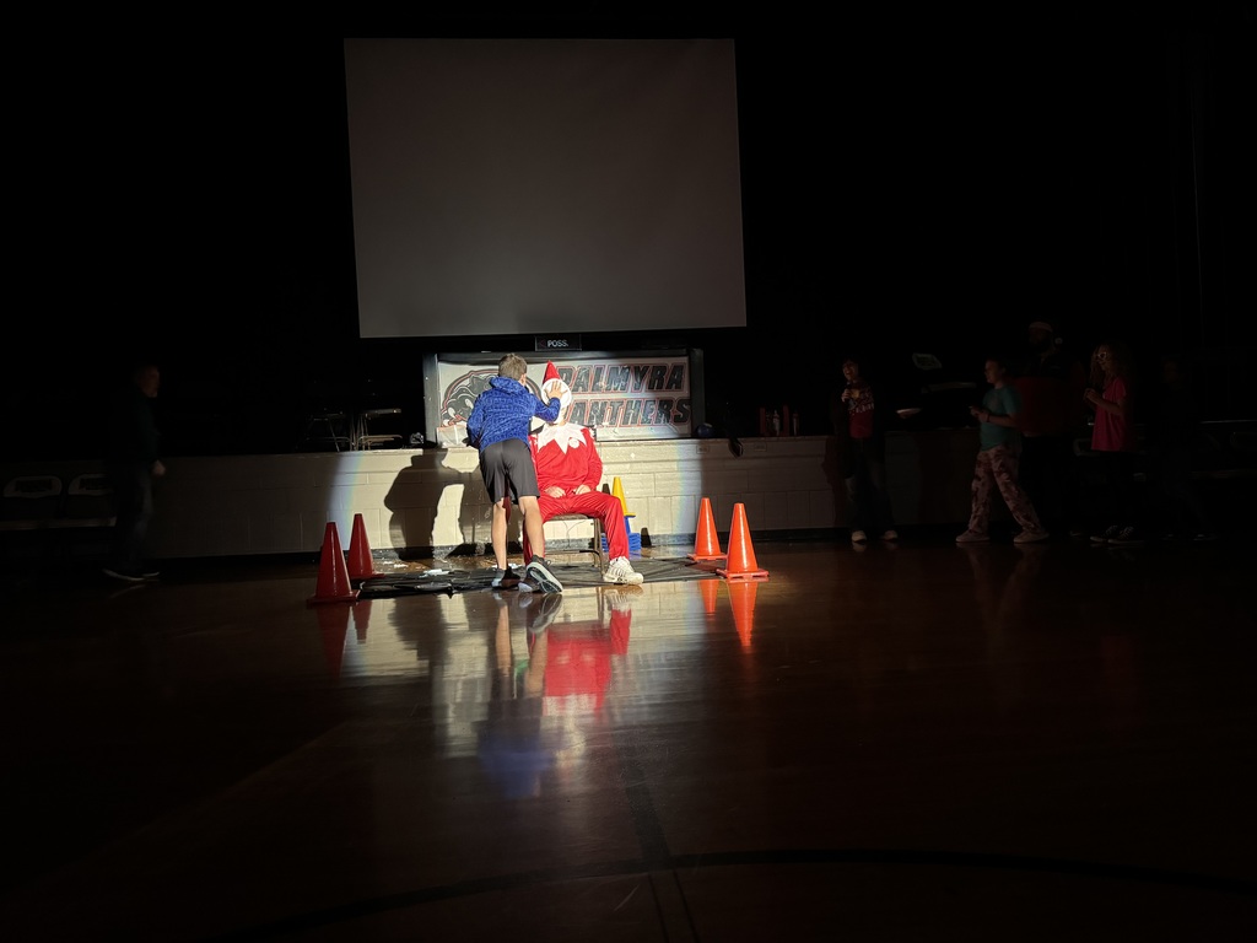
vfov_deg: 56.8
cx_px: 628
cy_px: 472
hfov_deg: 71.6
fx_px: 872
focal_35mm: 24
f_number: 1.78
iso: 640
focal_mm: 6.76
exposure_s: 1/40
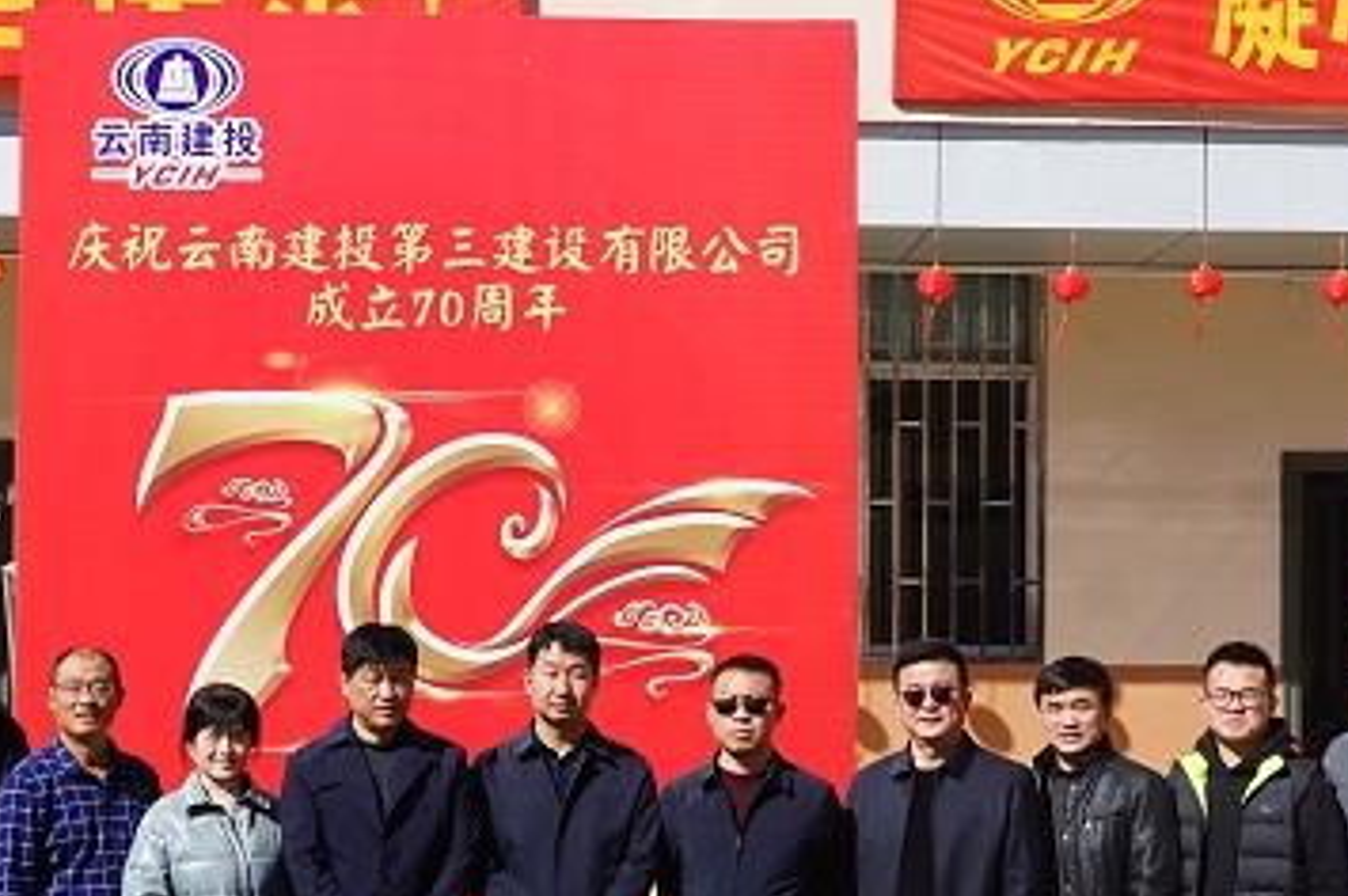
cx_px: 676
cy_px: 545
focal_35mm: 97
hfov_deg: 21.0
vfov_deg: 14.1
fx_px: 3629
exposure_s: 1/125
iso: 100
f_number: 11
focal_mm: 43
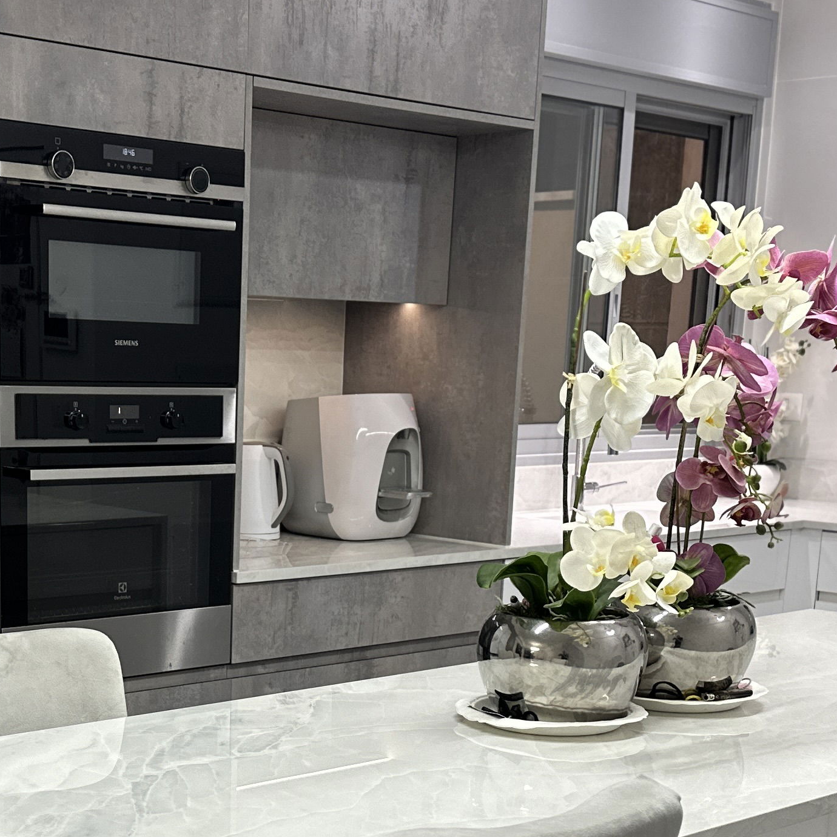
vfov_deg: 26.9
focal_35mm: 62
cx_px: 253
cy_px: 727
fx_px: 1696
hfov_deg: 27.5
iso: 160
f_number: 1.78
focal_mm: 6.86
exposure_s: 1/100
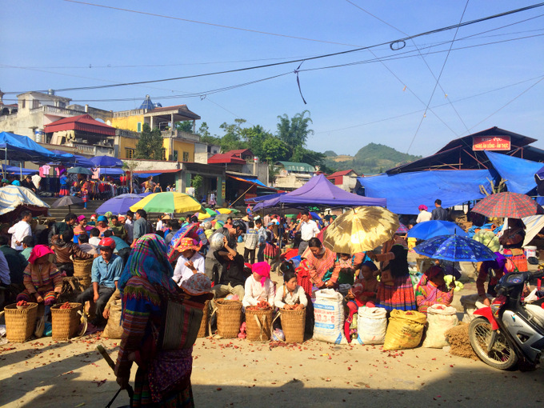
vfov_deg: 46.8
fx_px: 471
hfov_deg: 60.0
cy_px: 204
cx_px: 272
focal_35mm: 30
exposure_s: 1/1520
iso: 32
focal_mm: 4.12
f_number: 2.2
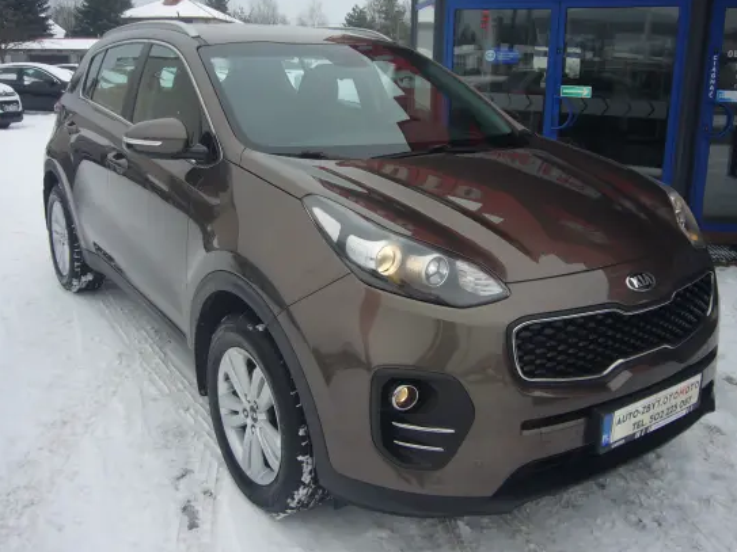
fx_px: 702
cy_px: 251
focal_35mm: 33
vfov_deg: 42.9
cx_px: 383
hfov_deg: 55.3
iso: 80
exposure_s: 1/320
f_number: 2.8
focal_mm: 4.6
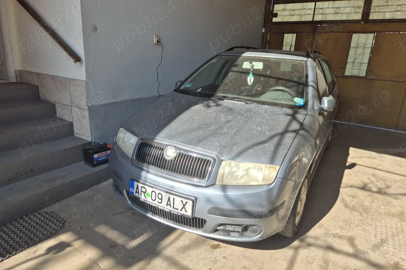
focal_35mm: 24
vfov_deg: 53.1
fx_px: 271
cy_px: 129
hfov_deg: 73.8
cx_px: 203
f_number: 1.8
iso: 25
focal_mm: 5.4
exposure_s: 1/752
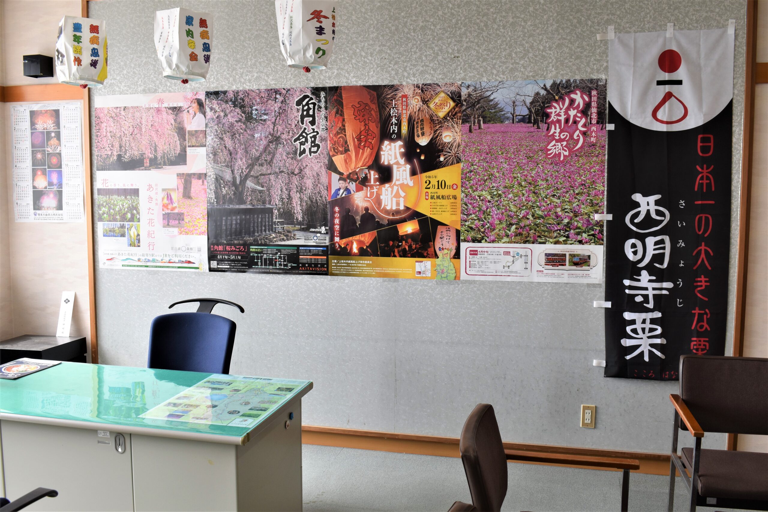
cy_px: 256
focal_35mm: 34
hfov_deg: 55.1
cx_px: 384
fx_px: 736
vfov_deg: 38.4
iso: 400
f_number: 8
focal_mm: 23
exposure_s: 1/60
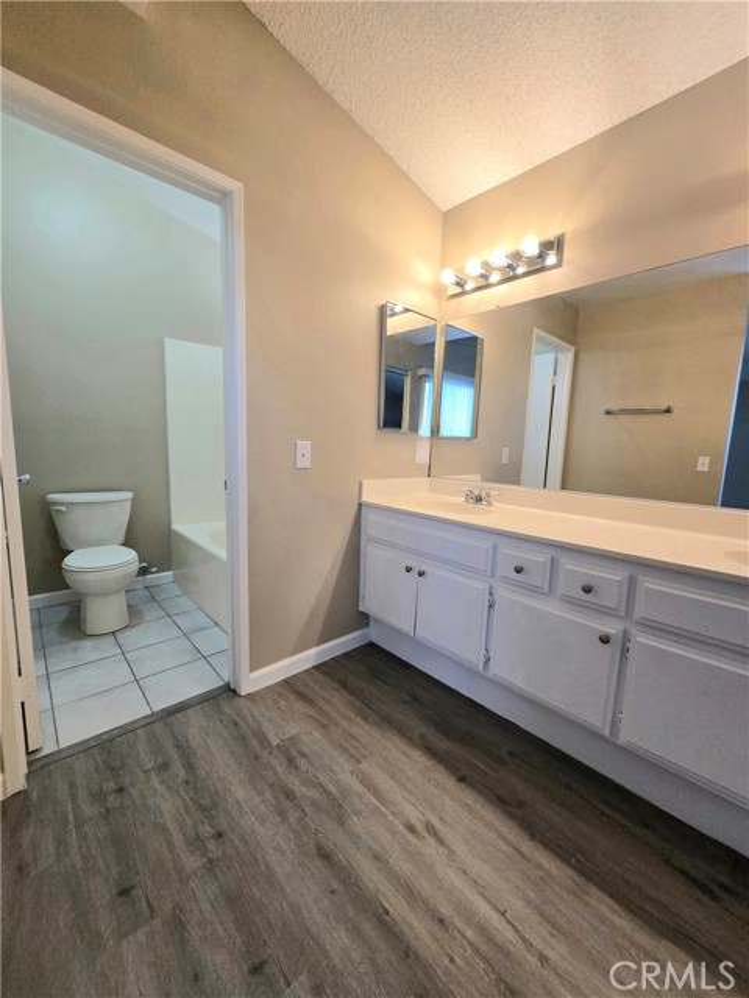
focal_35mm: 13
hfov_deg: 89.9
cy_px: 499
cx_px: 374
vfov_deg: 106.2
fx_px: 375
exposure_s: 1/60.2
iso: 100
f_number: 2.2
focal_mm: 1.7
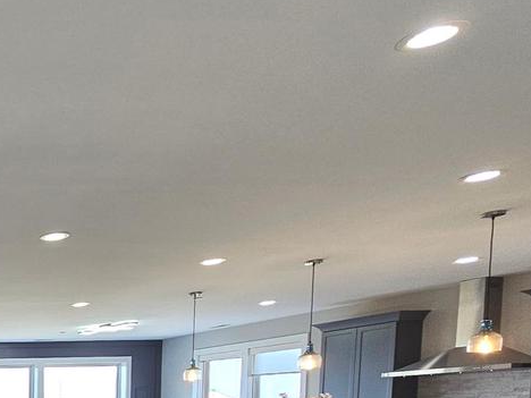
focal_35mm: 40
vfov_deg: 30.2
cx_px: -214
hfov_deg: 31.3
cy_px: 488
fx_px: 614
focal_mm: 2.2
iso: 64
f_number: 2.2
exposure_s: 1/60
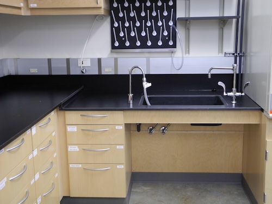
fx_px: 354
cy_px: 102
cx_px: 136
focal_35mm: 45
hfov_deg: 42.1
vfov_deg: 32.2
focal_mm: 9.7
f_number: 3.2
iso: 364
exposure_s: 1/30
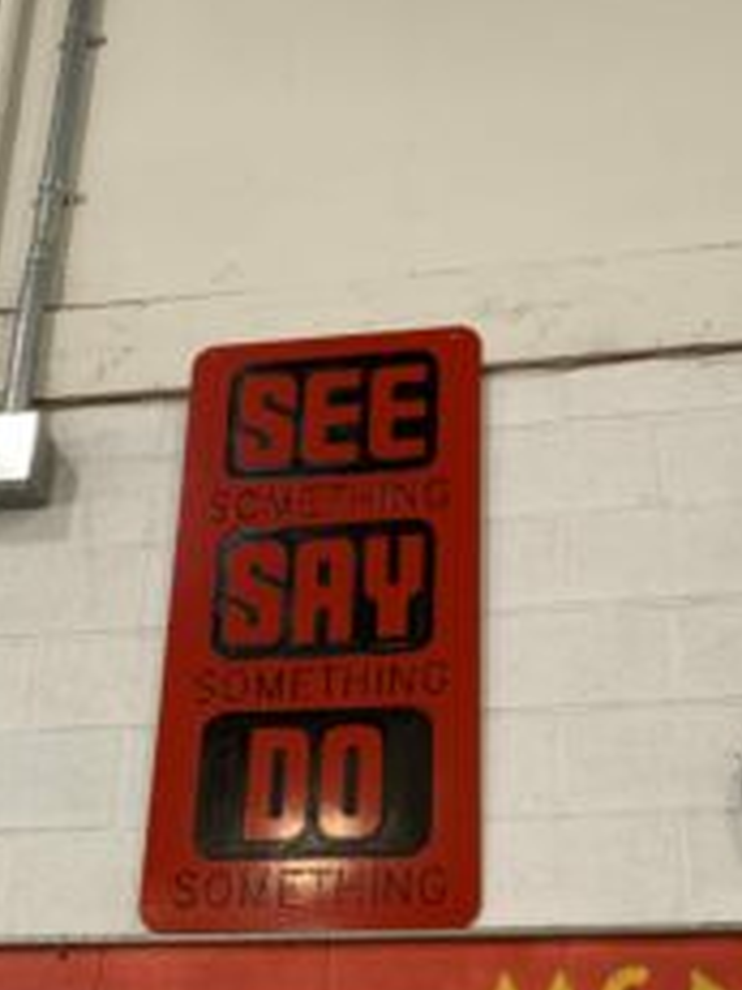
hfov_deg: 32.1
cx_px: 407
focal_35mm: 45
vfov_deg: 40.7
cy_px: 759
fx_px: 1287
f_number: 1.8
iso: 125
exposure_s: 1/60
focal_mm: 4.25
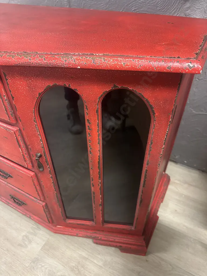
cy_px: 138
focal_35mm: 24
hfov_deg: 56.8
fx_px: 191
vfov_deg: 71.6
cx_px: 104
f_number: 1.78
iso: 500
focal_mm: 6.86
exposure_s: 1/50
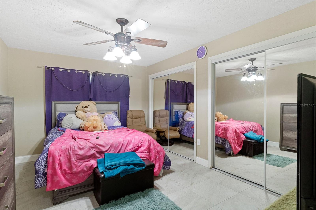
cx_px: 158
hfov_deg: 90.0
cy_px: 105
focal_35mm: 18
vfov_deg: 67.4
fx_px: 158
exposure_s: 1.6
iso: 500
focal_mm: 12
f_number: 8
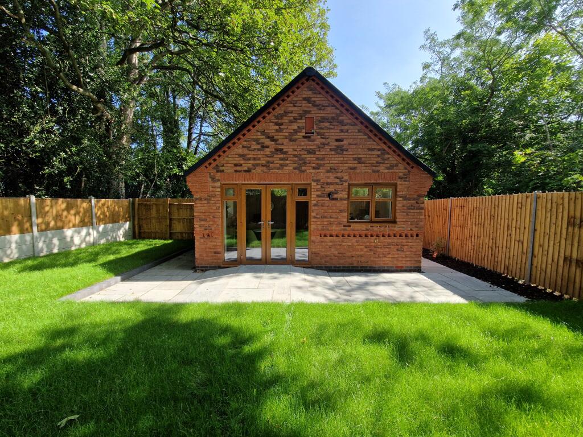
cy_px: 218
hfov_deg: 106.2
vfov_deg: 89.9
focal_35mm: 13
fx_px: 219
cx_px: 292
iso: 50
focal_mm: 2.2
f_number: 2.2
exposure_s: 1/686
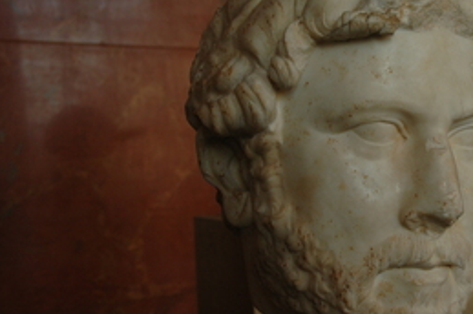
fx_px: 735
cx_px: 396
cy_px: 164
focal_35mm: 56
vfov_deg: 24.1
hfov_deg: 34.3
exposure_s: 1/90
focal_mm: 22
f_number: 5.6
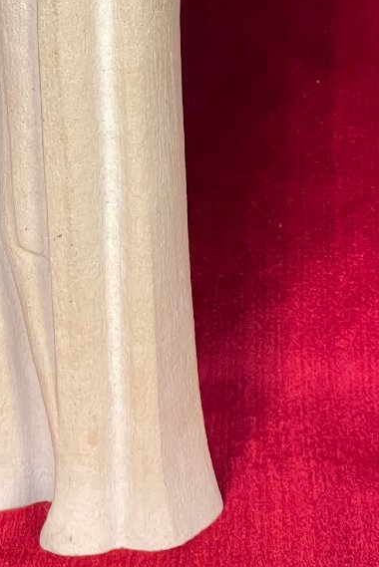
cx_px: 94
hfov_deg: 12.0
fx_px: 1798
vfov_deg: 17.6
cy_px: 18
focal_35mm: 114
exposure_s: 1/60
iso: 400
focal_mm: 6
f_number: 2
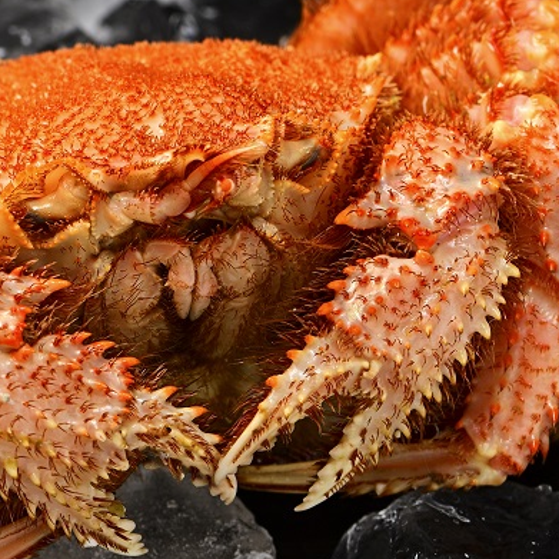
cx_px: 106
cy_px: 320
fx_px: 4166
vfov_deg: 7.7
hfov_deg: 7.7
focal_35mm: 228
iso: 200
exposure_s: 1/125
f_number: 11
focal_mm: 105
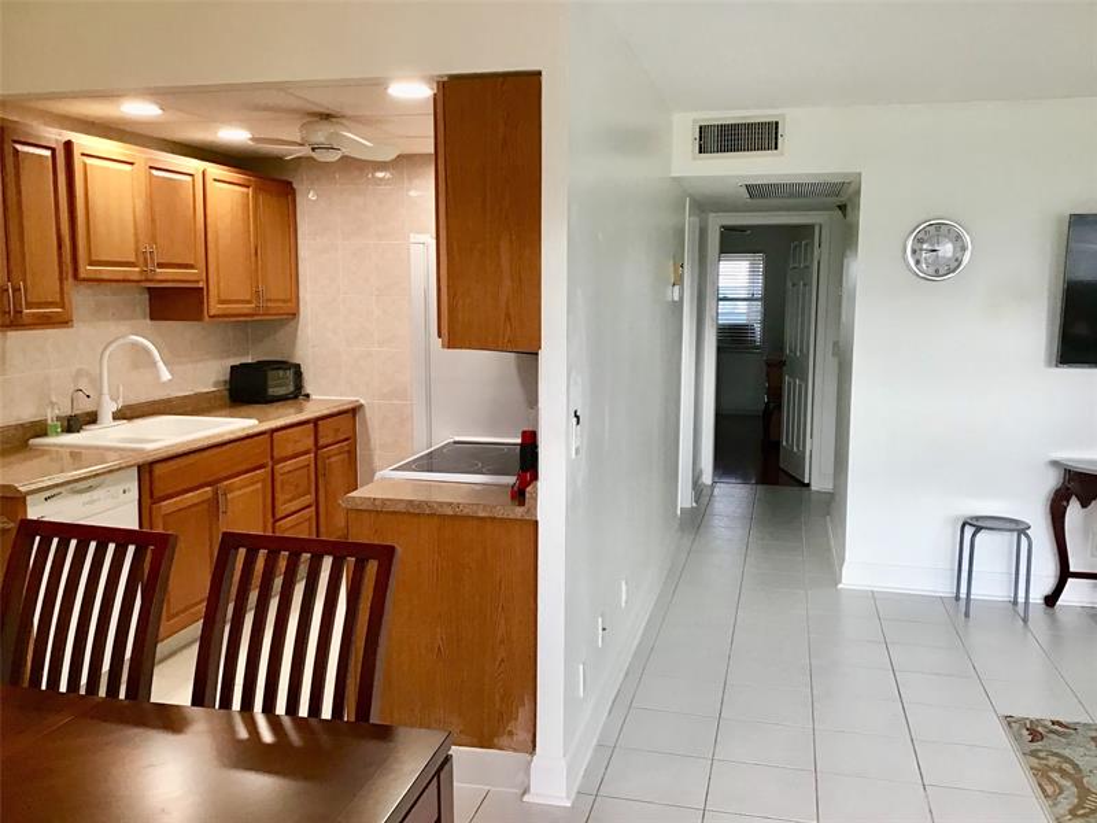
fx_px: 982
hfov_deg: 58.4
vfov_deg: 45.4
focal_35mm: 31
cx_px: 548
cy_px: 412
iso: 40
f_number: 2.4
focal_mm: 3.3
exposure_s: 1/30
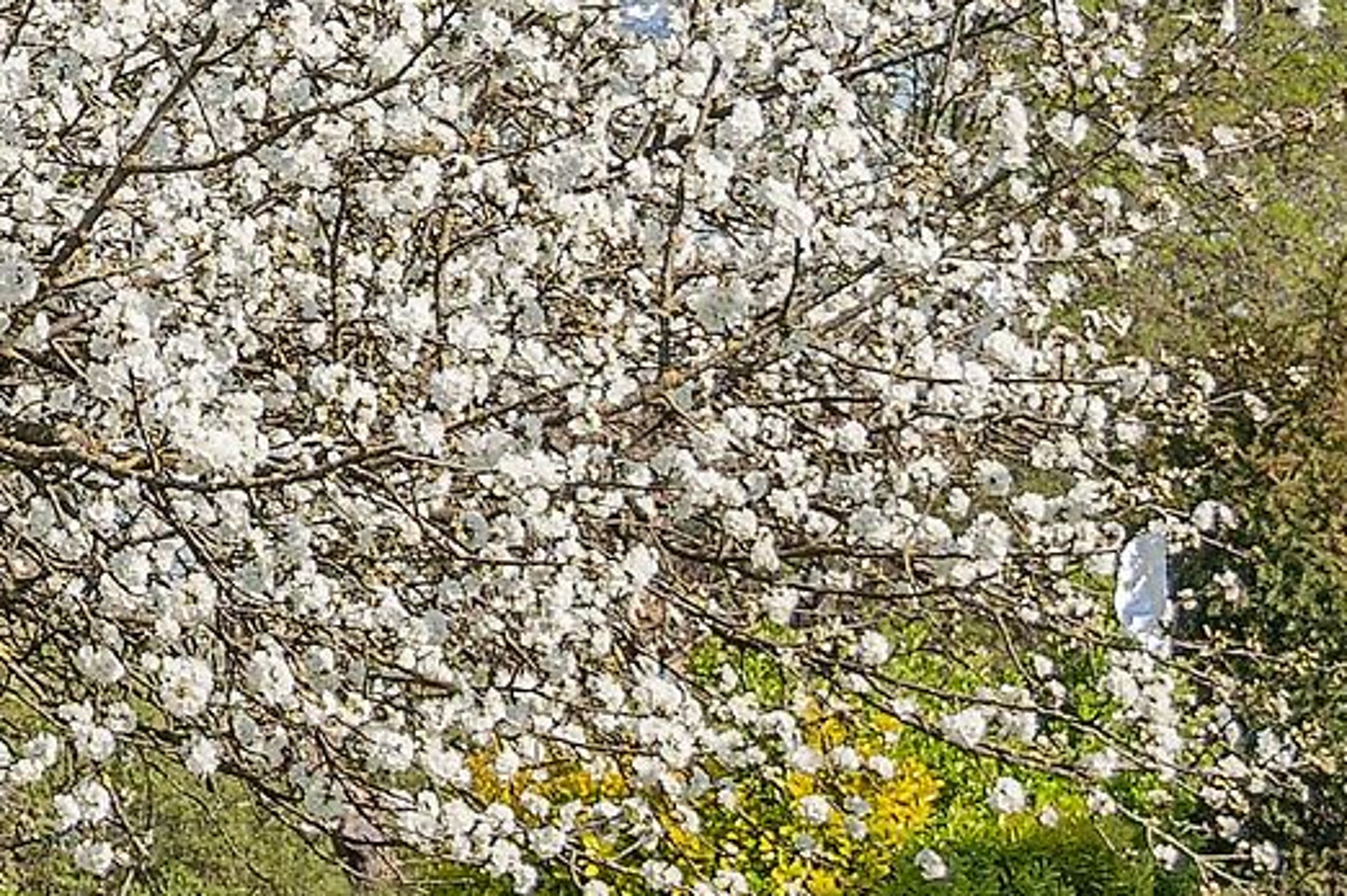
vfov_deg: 7.2
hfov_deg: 10.4
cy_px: -434
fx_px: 6964
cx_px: -1035
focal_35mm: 186
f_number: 5.6
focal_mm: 27
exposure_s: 1/800
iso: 200
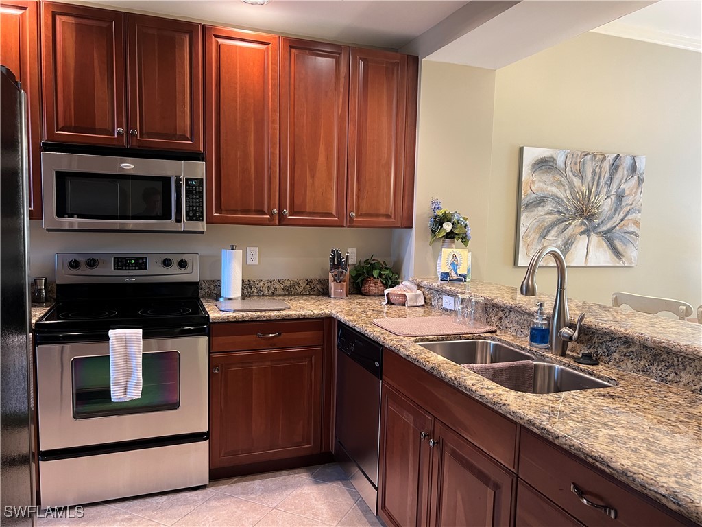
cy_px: 264
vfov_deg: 53.1
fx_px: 527
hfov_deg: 67.3
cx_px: 351
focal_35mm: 26
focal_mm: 5.7
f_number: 1.5
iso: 200
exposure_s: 1/60
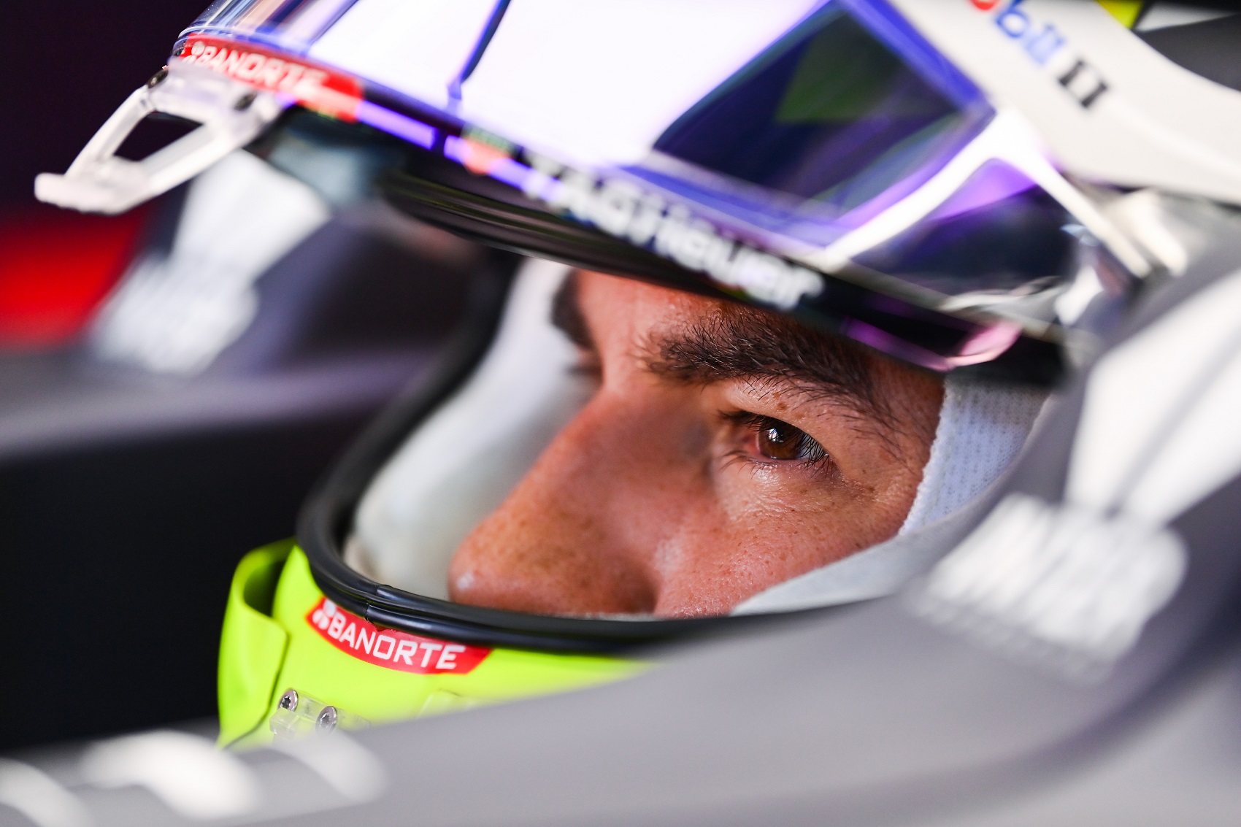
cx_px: 620
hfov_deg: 10.3
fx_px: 6893
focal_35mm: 200
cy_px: 414
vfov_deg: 6.9
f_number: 2.8
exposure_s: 1/500
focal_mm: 200
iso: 800
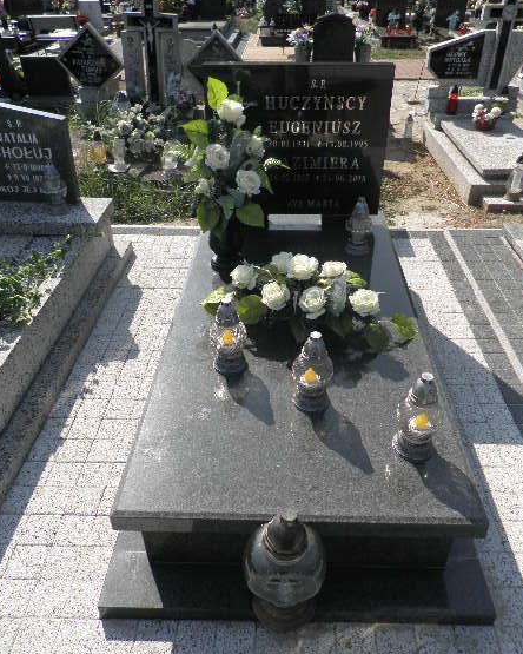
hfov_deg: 53.2
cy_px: 317
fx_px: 522
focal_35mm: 27
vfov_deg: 64.1
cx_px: 277
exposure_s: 1/125
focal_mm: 4.3
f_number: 8.3
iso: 64
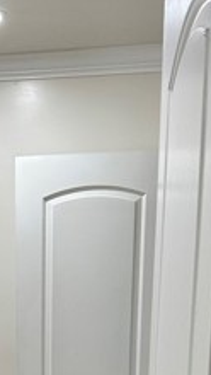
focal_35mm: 76
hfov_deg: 15.4
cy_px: 435
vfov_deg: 25.4
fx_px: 755
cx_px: -31
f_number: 1.78
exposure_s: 1/120
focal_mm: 6.86
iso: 125
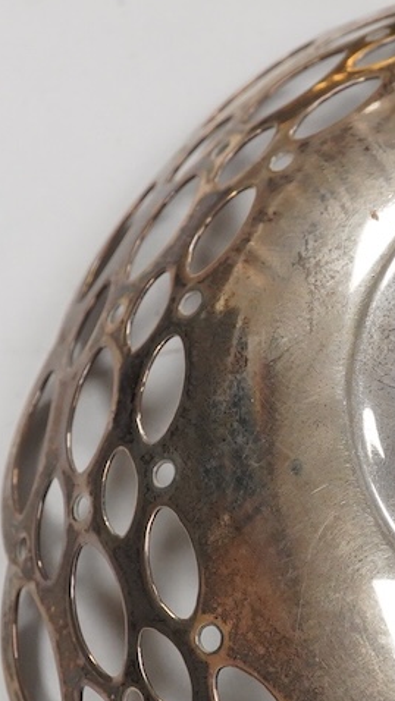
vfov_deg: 19.3
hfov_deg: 10.5
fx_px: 2066
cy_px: 396
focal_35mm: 111
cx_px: 604
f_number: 18
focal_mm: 30
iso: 2500
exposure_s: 1/100
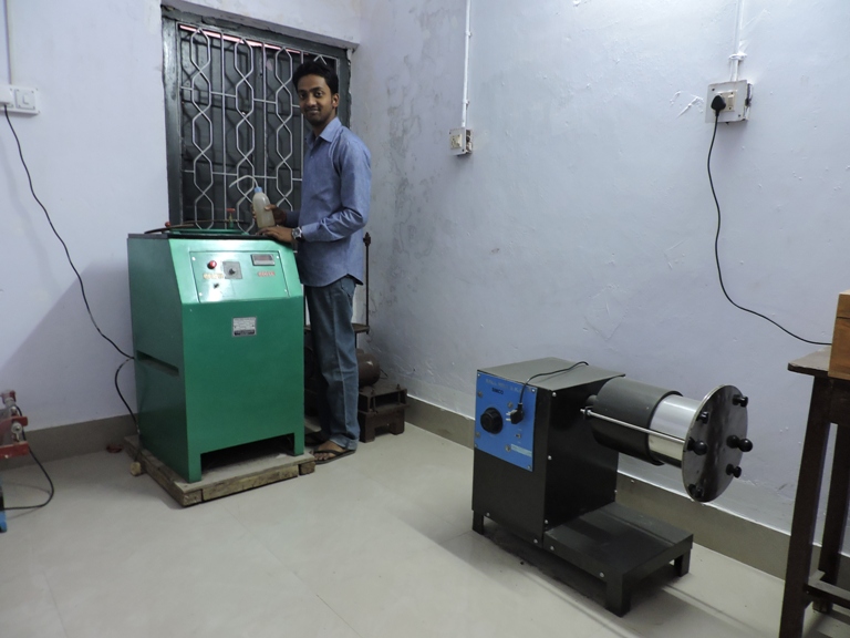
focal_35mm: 24
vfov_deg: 56.8
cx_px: 425
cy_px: 319
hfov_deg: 71.6
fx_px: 589
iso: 400
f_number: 3
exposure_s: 1/10
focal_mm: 4.3
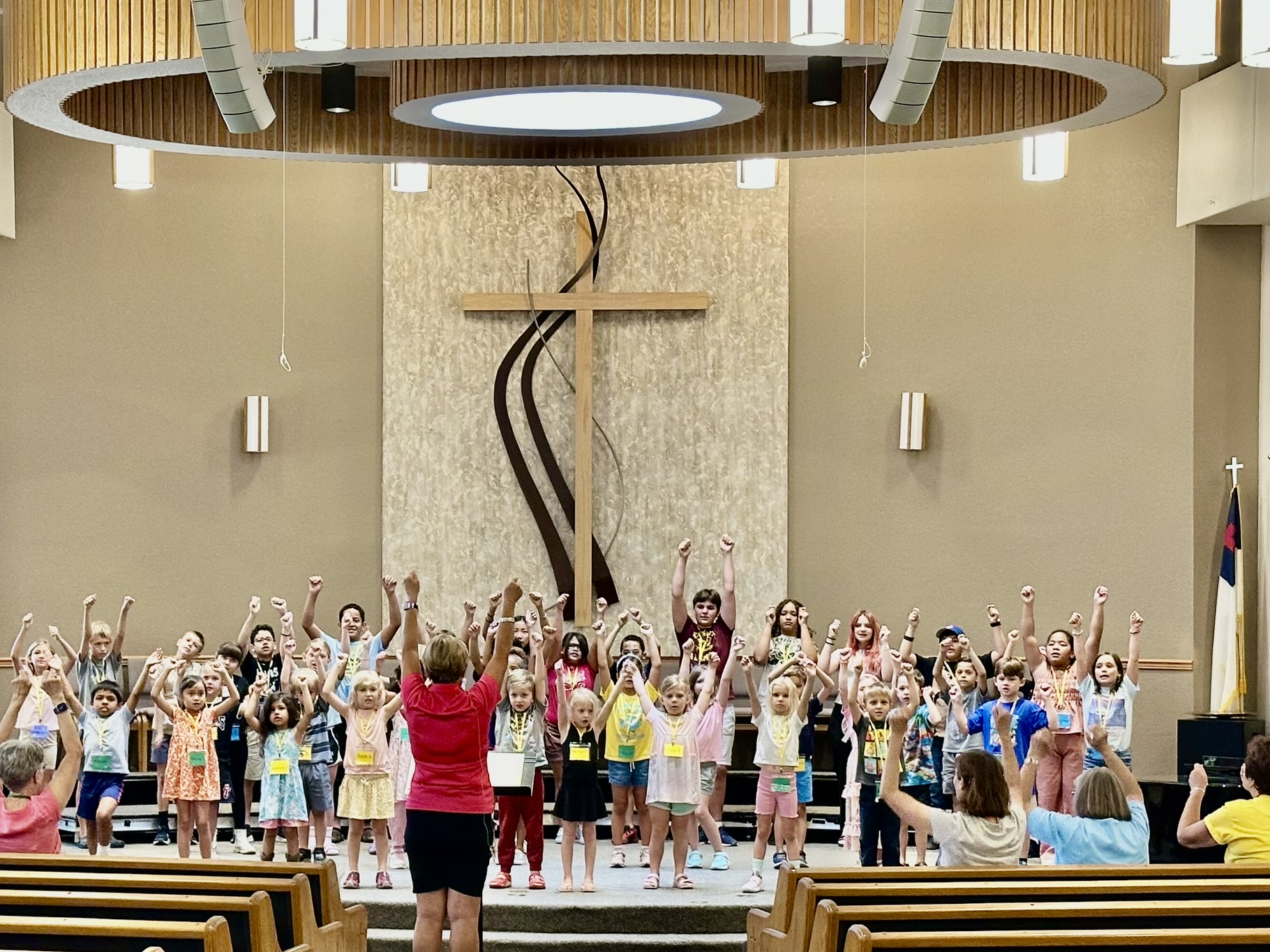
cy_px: 534
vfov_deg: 27.0
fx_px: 1981
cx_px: 565
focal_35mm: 54
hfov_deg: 35.5
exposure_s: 1/60
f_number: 1.78
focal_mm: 6.86
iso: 250
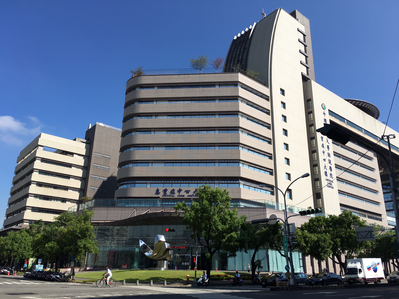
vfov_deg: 48.2
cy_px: 150
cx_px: 200
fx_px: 334
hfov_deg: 61.7
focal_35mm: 29
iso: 25
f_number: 2.2
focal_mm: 4.15
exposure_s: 1/2137
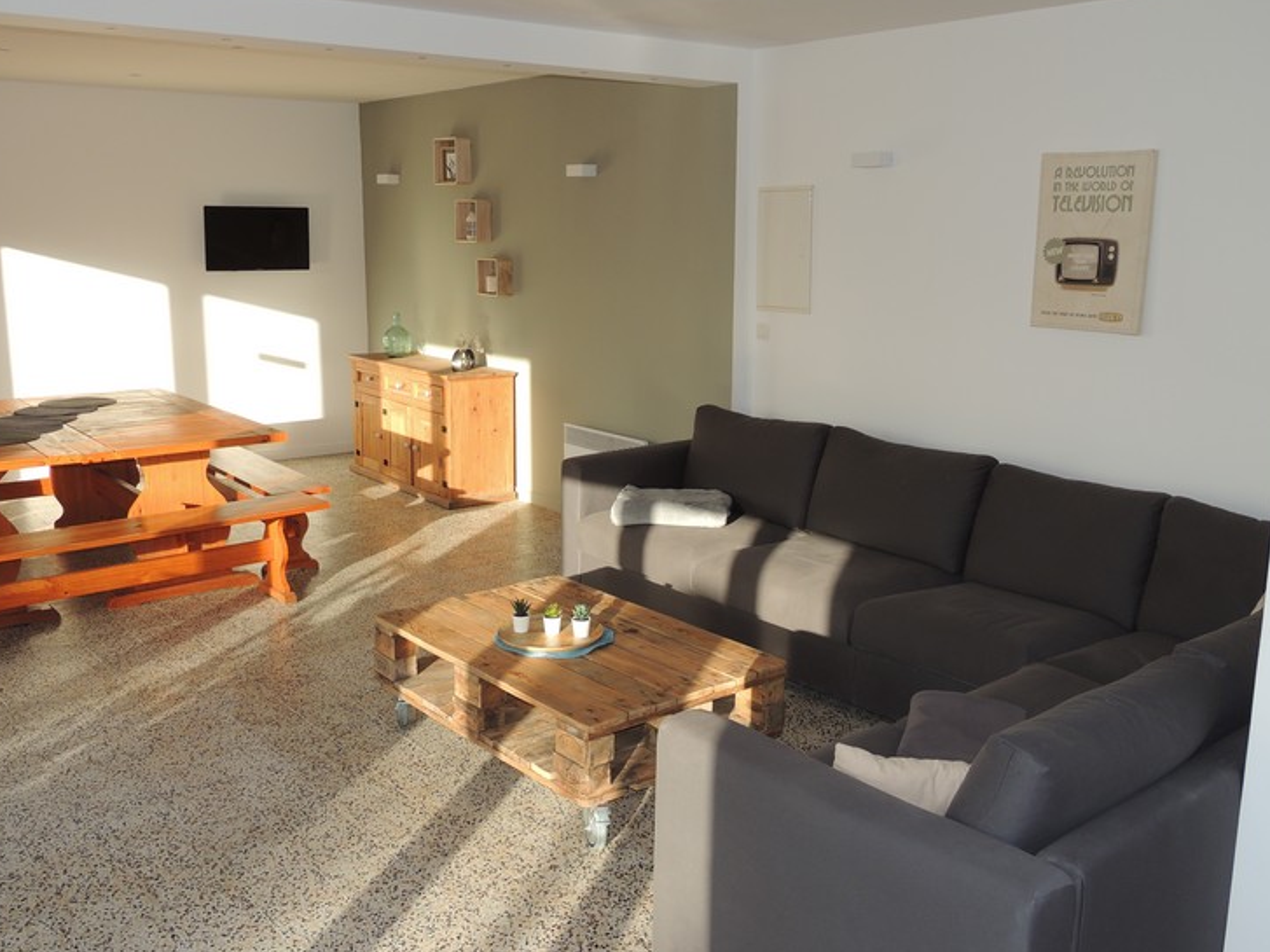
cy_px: 477
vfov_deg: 42.9
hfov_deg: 55.4
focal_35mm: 33
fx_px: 1211
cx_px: 617
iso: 100
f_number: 3.1
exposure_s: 1/320
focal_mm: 5.3
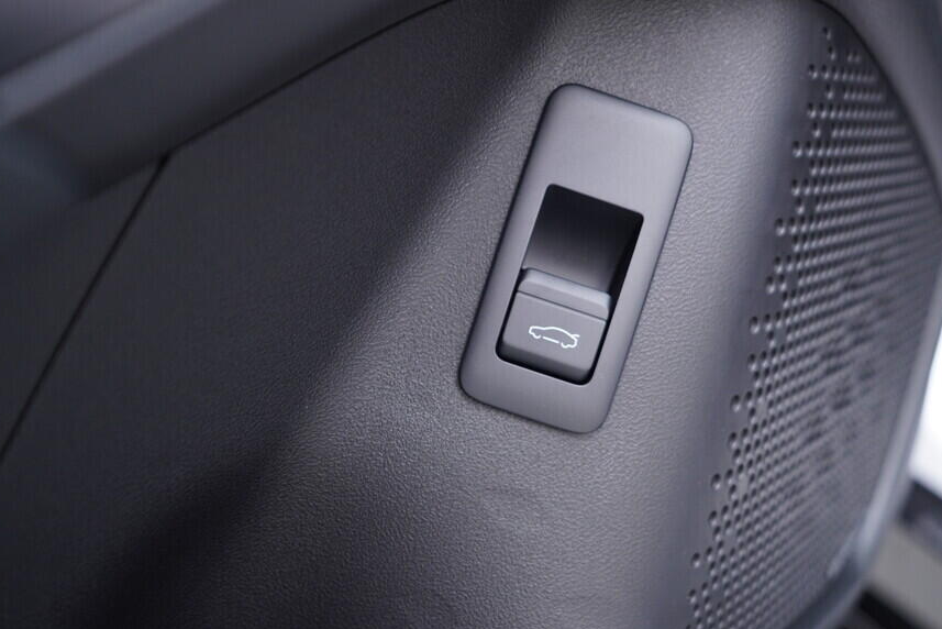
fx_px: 1125
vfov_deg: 31.2
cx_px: 510
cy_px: 296
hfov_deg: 45.4
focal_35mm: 43
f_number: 2.8
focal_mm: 24
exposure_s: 1/40
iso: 320
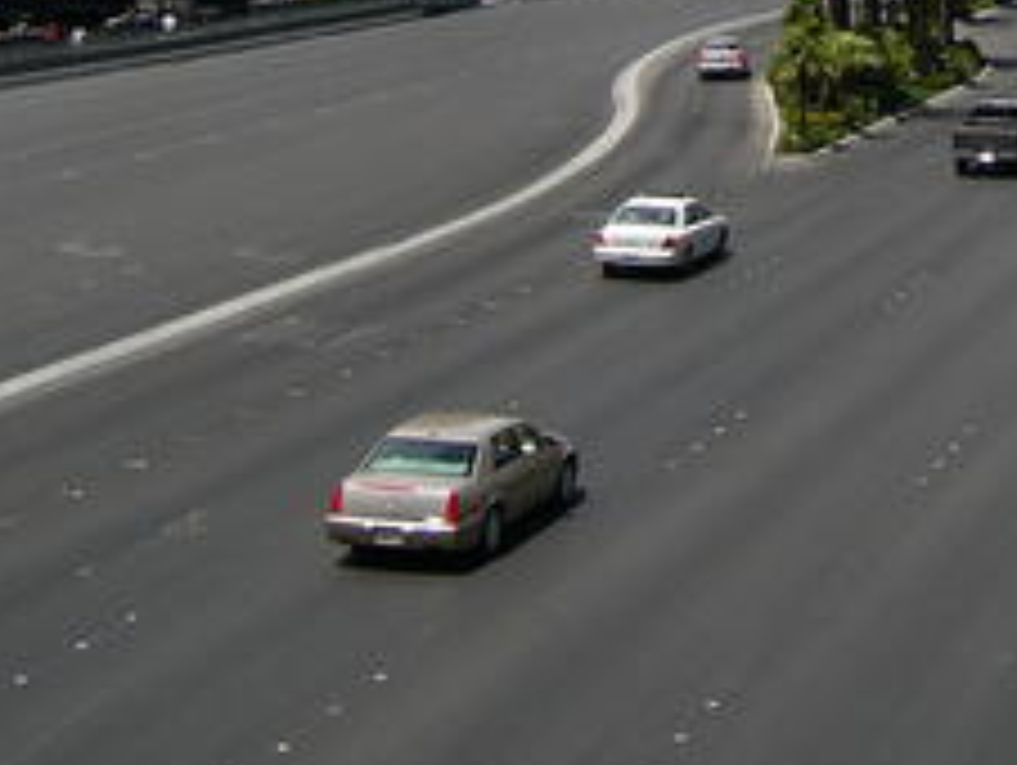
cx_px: 855
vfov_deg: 14.4
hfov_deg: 19.5
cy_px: -212
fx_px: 2912
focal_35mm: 99
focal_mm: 5.8
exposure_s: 1/250
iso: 50
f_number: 8
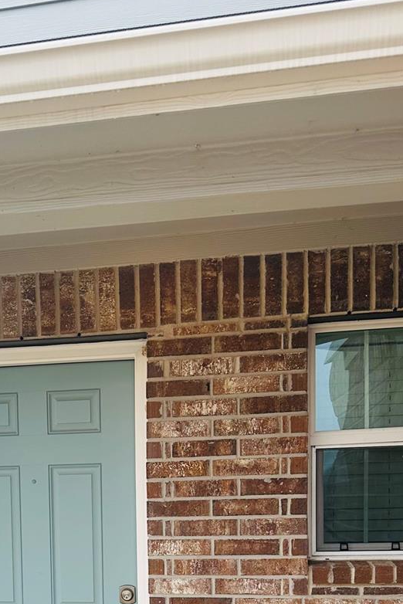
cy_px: 561
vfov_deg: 37.3
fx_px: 822
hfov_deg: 26.8
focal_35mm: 49
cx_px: 60
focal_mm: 6.86
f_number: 1.78
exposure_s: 1/319
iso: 80
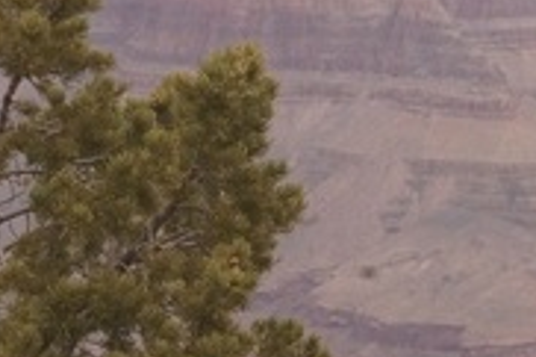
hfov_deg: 7.0
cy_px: 84
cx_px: 822
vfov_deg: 4.7
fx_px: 4310
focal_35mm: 290
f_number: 22
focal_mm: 55
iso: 1250
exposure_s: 1/100
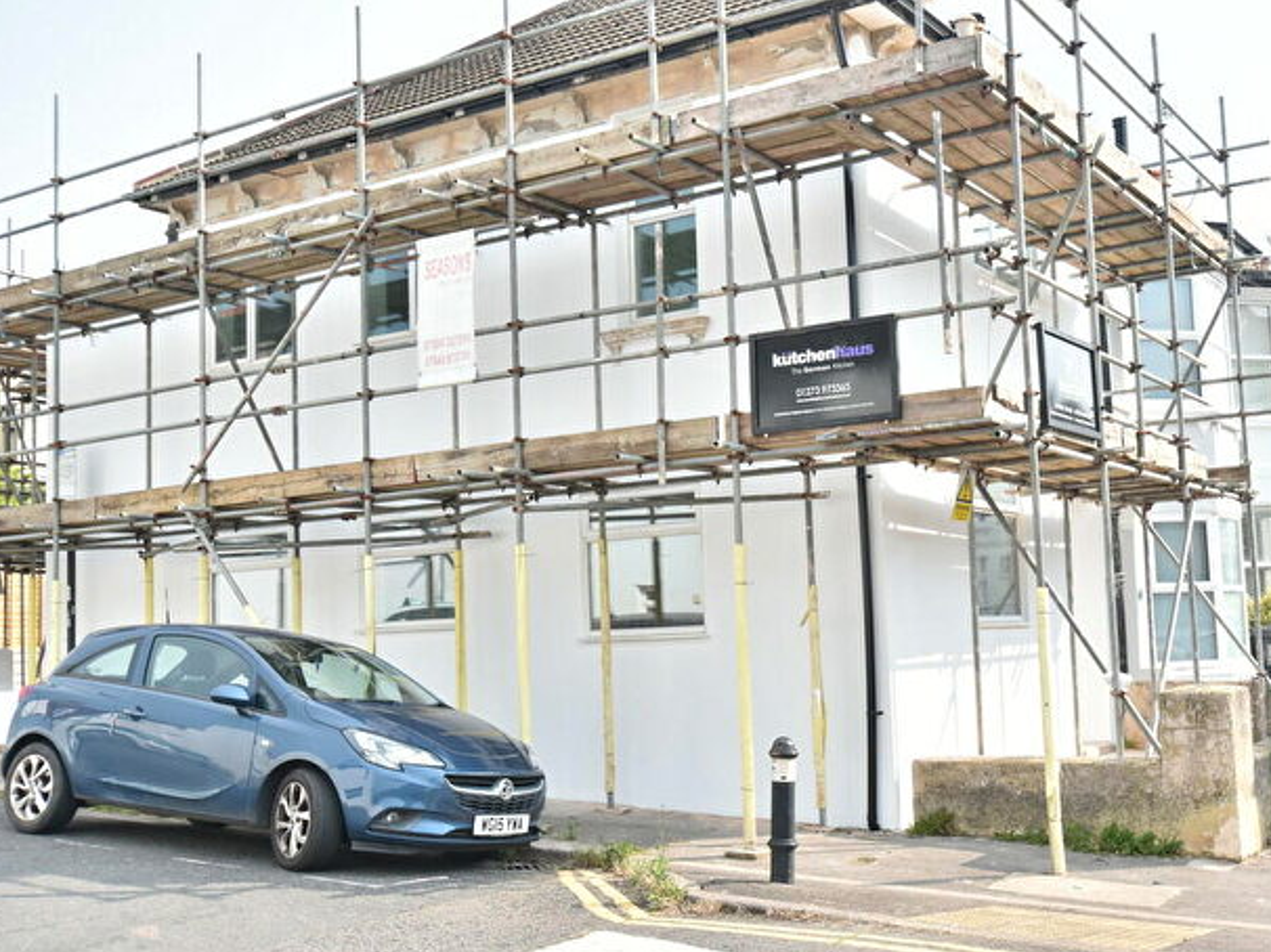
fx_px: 1468
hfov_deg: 46.7
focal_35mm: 40
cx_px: 719
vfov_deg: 35.9
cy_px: 488
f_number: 9
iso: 500
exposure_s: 1/320
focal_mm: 24
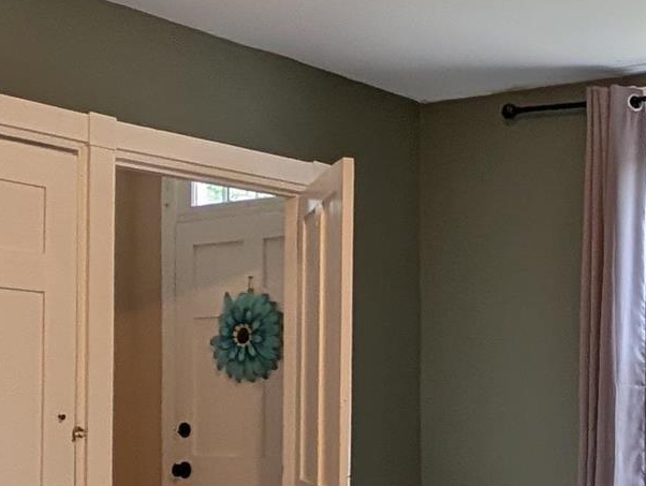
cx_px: 564
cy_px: 404
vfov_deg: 23.6
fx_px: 1140
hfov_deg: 30.4
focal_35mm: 61
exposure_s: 1/60
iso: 140
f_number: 1.7
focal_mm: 2.02
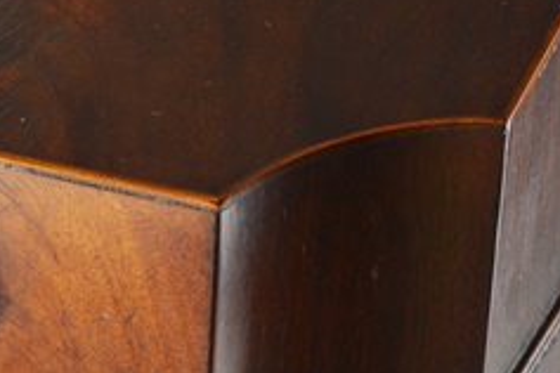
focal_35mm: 182
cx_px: 9
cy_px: 137
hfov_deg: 11.2
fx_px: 2831
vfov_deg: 7.5
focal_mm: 48
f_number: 5.6
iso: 400
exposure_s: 1/125
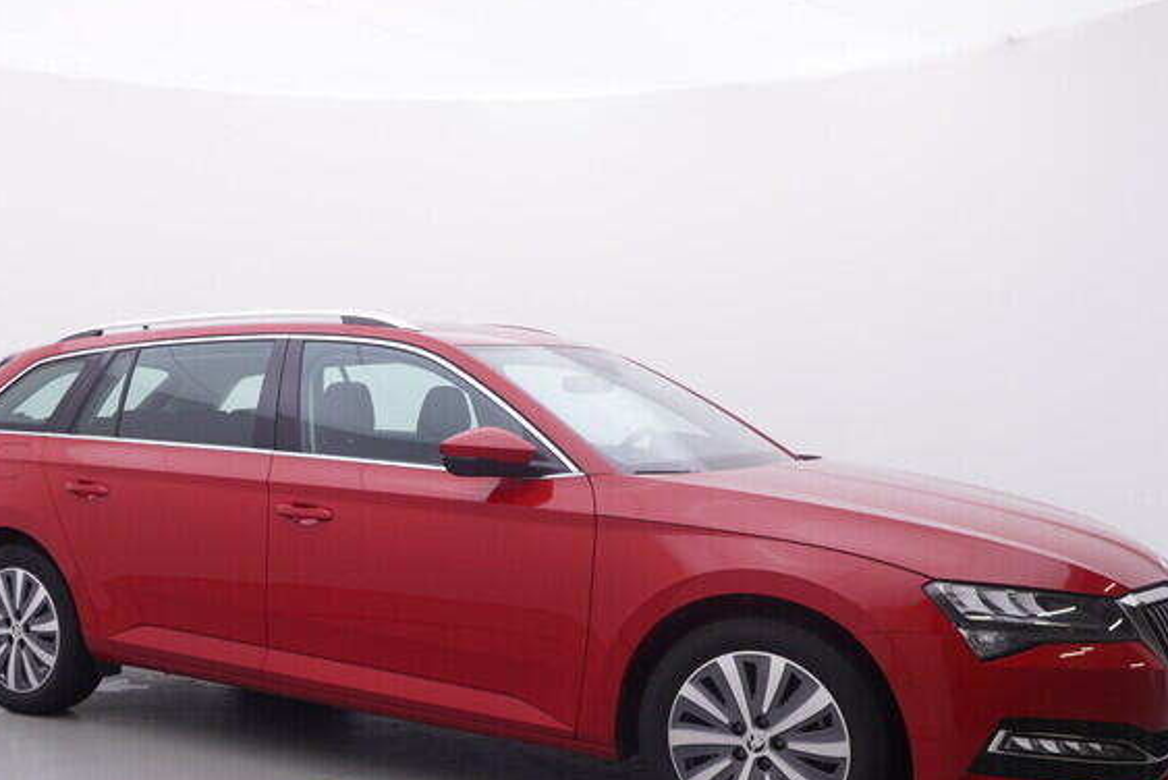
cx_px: 373
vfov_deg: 32.3
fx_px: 1328
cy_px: 552
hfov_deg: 46.6
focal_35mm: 41
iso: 200
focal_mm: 15
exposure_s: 1/80
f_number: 5
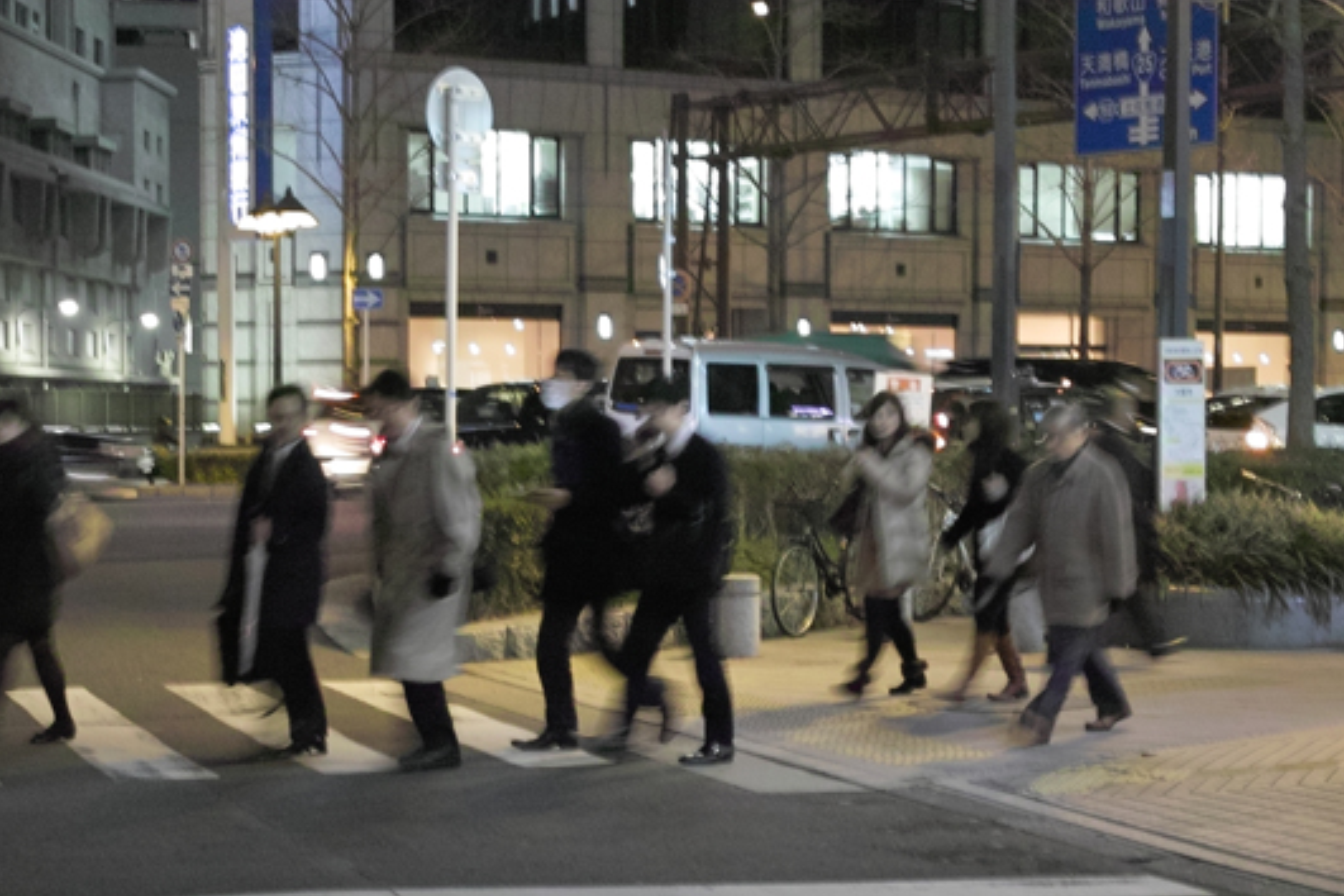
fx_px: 2949
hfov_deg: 25.3
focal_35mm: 79
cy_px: 683
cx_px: 311
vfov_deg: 17.2
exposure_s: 1/10
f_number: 2.8
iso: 800
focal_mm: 24.2
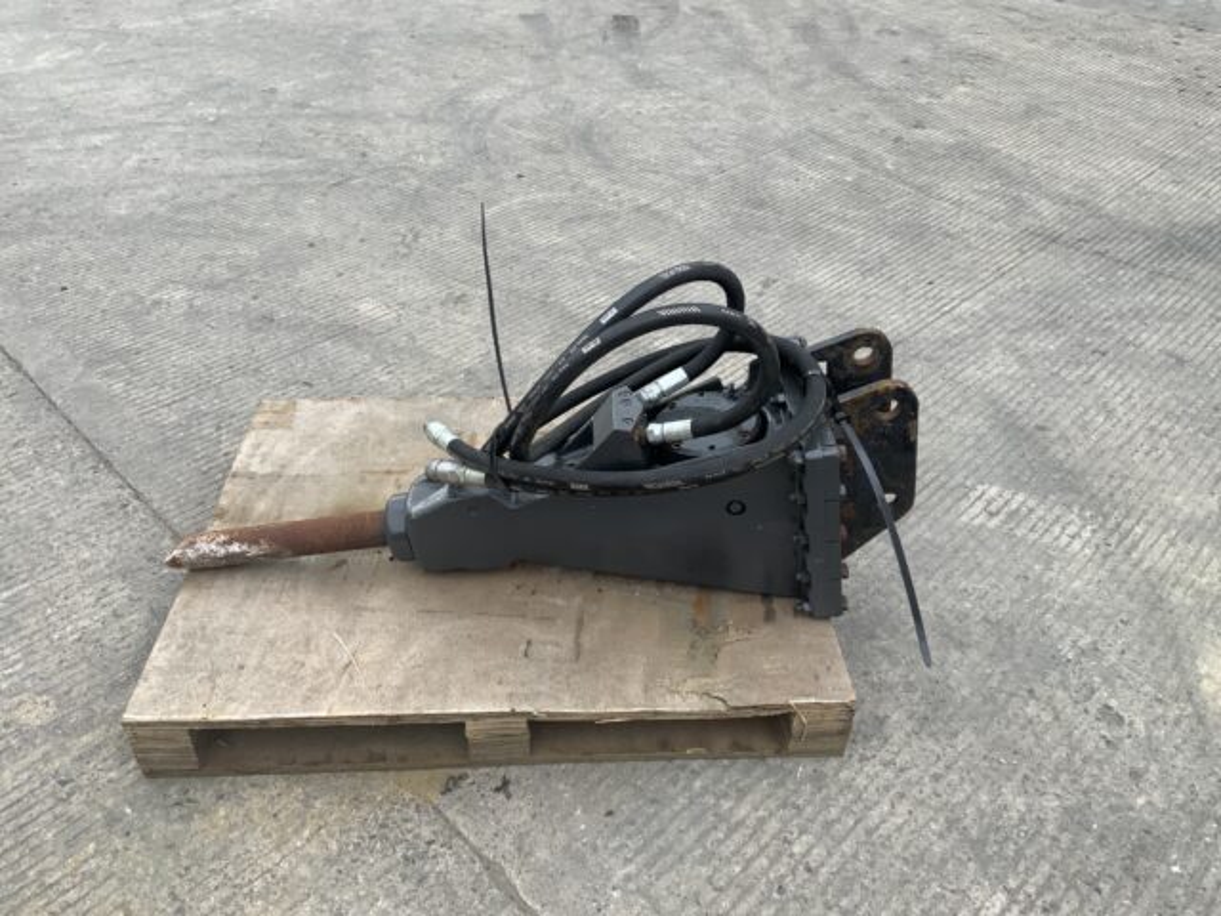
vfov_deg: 48.2
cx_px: 610
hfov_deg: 61.7
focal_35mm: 29
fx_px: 1023
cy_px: 458
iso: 16
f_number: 1.8
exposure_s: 1/365
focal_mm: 3
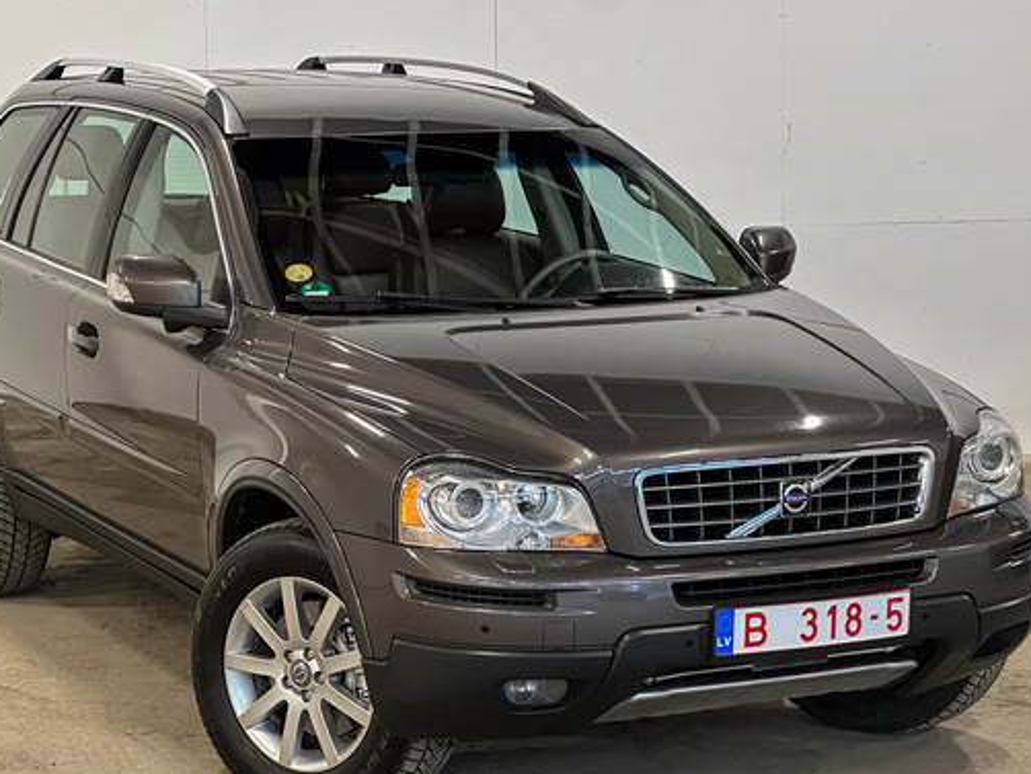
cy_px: 374
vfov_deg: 16.1
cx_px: 458
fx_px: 2741
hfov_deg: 21.3
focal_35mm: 92
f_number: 2.8
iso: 400
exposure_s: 1/50
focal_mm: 9
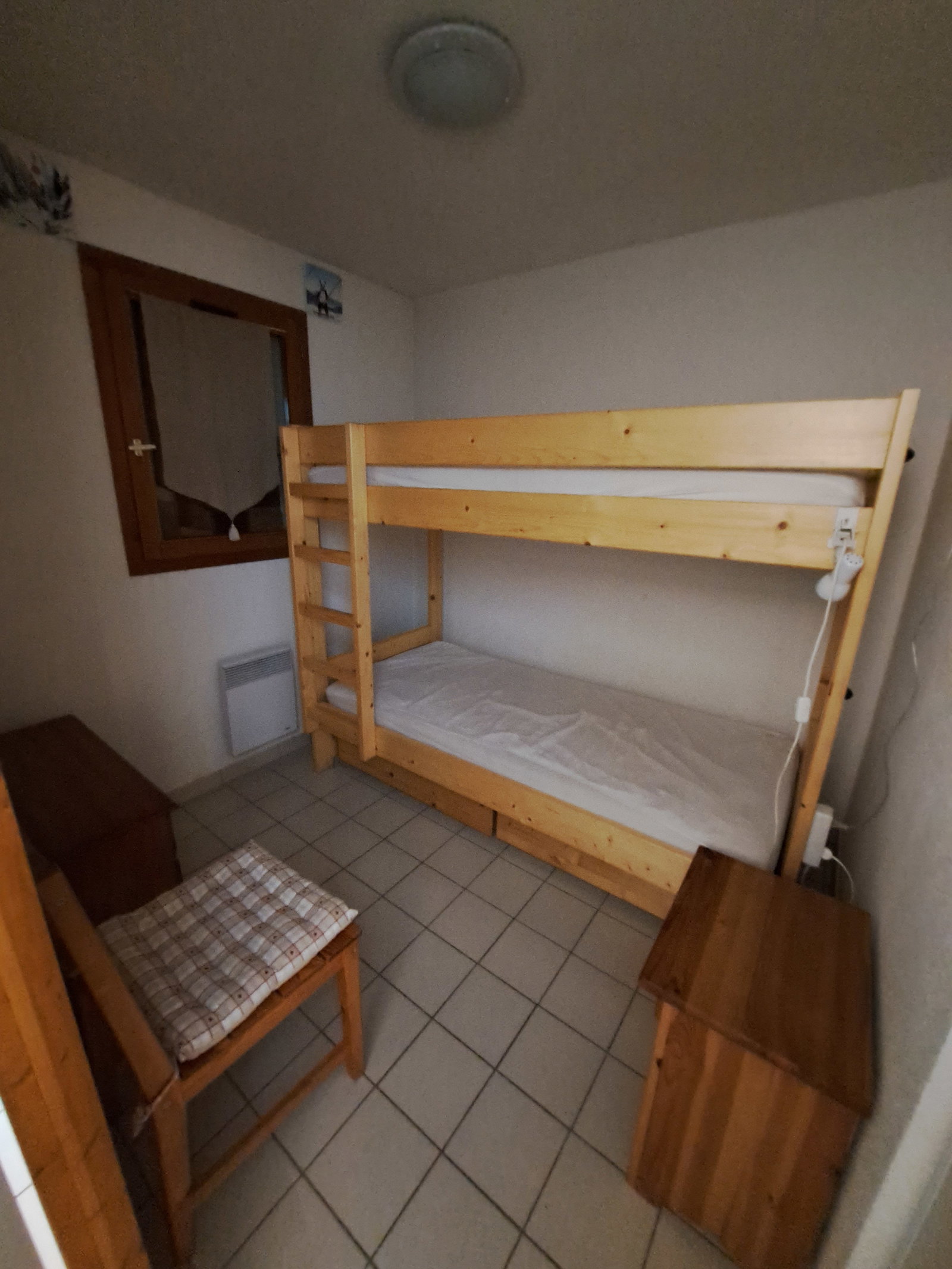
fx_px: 477
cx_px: 476
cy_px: 634
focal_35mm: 13
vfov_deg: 106.2
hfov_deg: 89.9
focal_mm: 1.74
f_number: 2.2
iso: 1000
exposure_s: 1/20
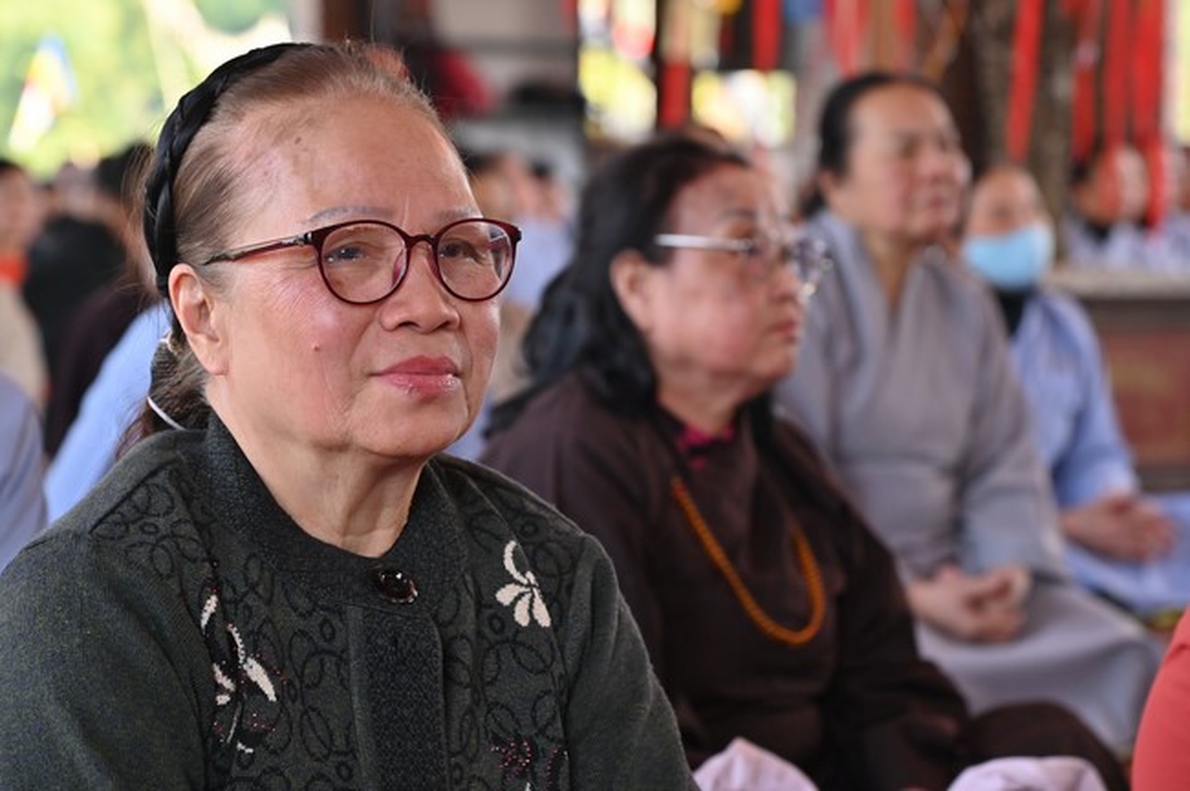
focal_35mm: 120
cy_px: 396
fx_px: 3963
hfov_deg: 17.1
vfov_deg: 11.4
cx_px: 595
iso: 500
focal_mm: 120
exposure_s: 1/160
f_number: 6.3
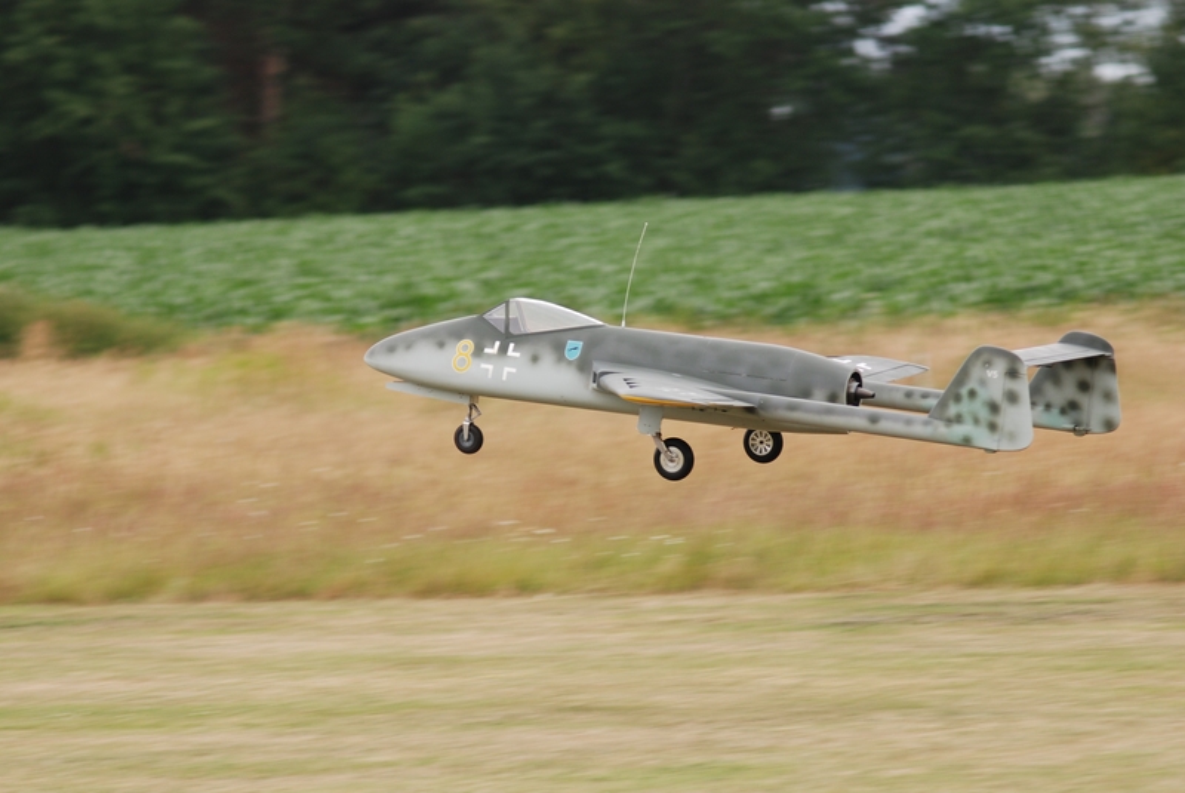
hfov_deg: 7.2
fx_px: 9390
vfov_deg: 4.8
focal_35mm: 285
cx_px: 592
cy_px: 396
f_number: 5.6
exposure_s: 1/320
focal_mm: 190
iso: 200
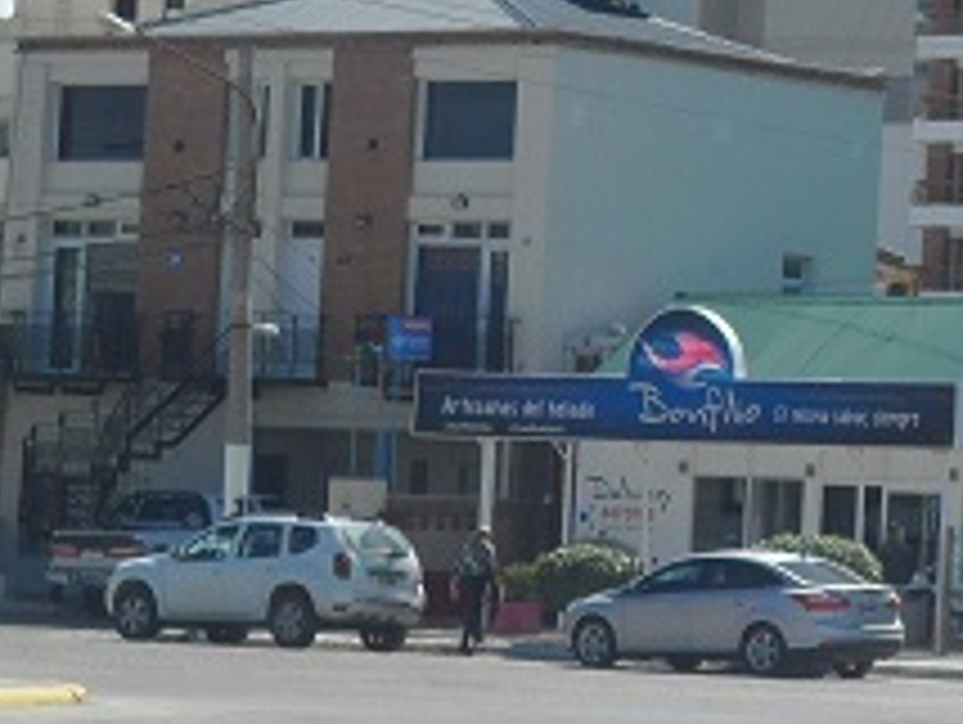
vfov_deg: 6.7
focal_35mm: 221
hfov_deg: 8.8
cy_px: 162
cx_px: 1336
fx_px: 6155
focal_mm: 13.2
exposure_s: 1/1000
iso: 80
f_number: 3.9
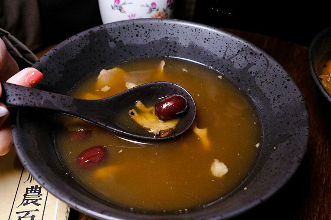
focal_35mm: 30
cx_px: 156
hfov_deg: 61.9
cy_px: 118
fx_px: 276
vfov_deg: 43.5
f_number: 4.5
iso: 1250
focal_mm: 18
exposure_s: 1/30
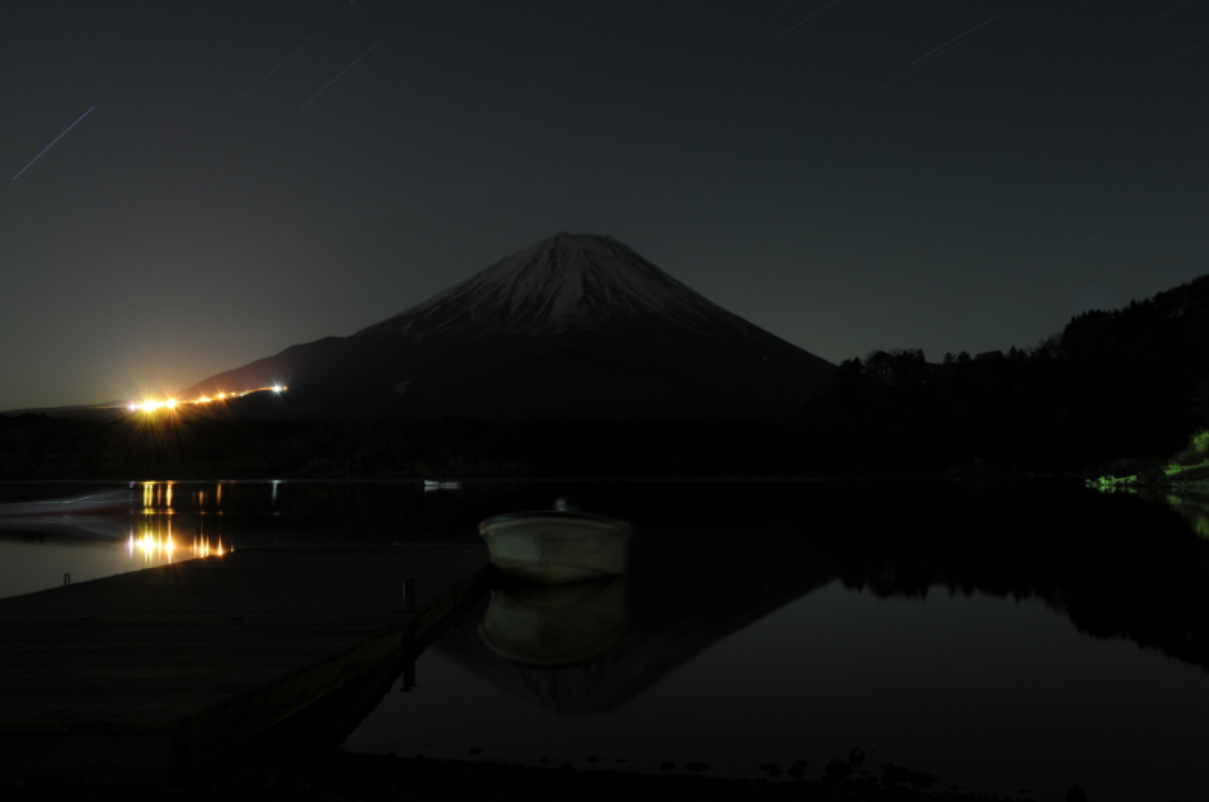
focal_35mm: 45
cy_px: 401
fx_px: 1509
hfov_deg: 43.7
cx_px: 604
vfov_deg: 29.8
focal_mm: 30
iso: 200
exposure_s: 933
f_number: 14
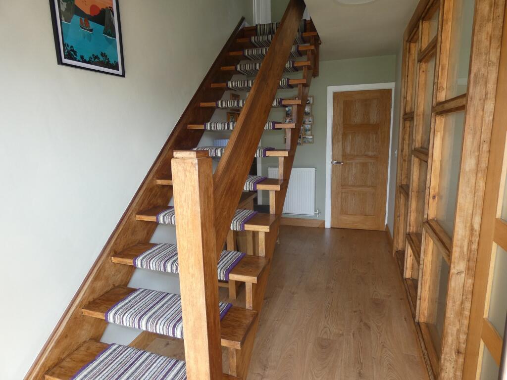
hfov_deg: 81.7
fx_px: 293
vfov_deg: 66.0
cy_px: 190
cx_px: 254
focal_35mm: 20
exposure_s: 1/60
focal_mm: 3.6
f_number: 2.8
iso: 125
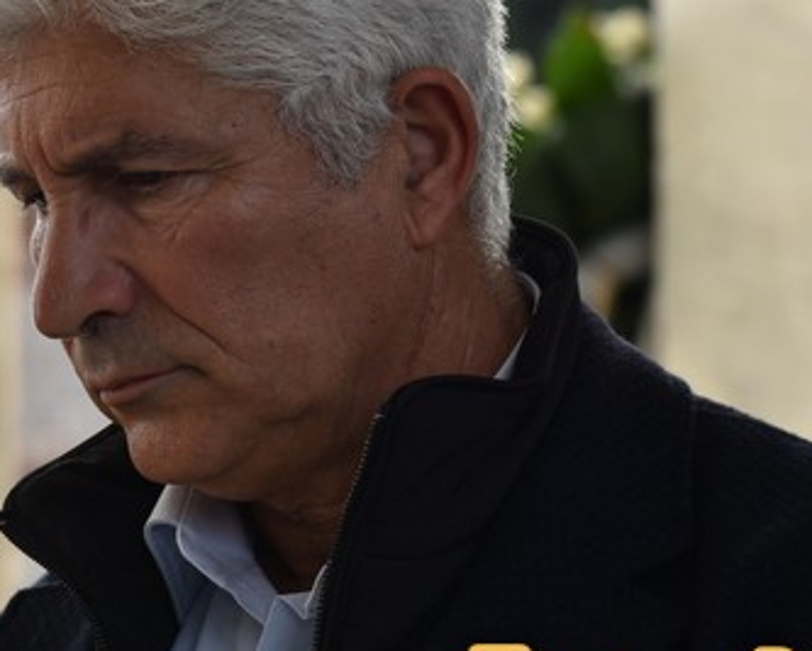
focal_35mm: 260
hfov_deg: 7.4
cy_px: 211
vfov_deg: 6.0
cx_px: 137
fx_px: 6254
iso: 320
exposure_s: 1/320
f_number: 6.3
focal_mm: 120
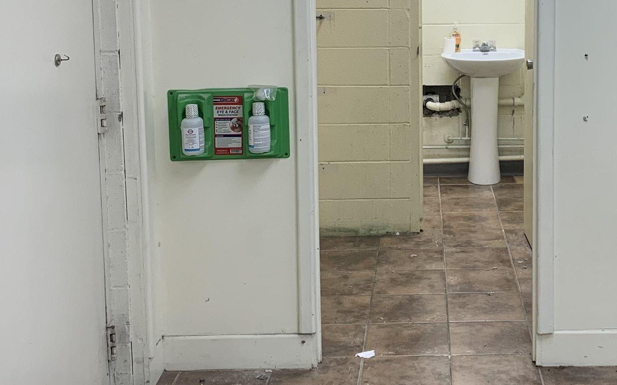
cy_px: 62
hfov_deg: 32.6
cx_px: 495
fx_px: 1026
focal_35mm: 61
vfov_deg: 21.0
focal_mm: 4.25
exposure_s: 1/120
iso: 80
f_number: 1.8
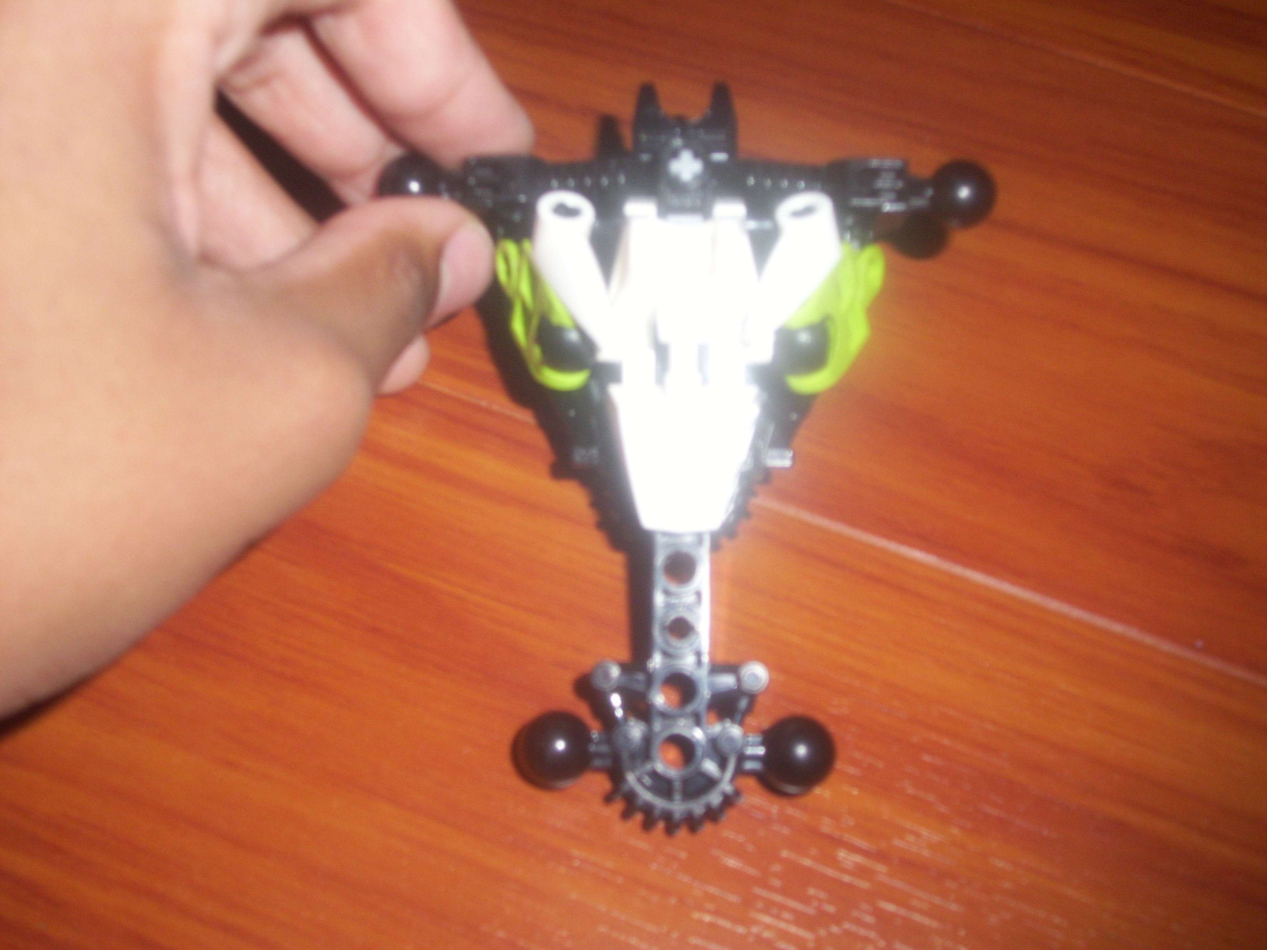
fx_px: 1537
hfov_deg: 44.8
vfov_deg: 34.3
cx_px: 634
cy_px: 475
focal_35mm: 42
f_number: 3.4
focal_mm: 7.1
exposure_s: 1/40
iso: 80
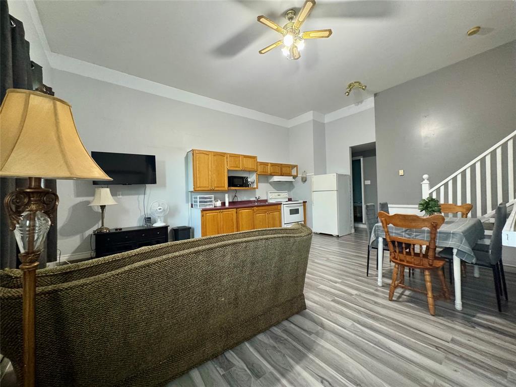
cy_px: 194
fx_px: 209
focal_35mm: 14
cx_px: 258
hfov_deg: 102.1
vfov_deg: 85.7
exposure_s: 1/60
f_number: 2.2
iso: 500
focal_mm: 2.22
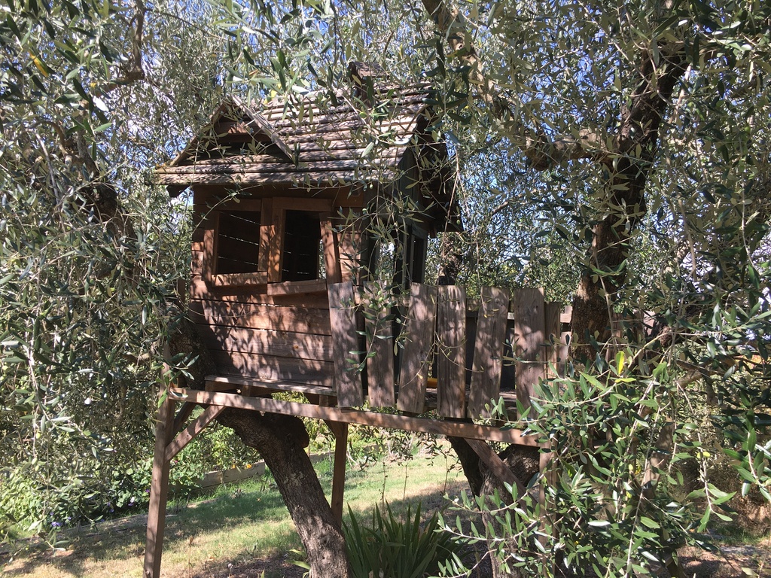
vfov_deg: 48.2
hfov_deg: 61.7
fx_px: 646
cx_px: 386
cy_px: 289
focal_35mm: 29
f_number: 2.2
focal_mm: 4.15
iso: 25
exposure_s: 1/475
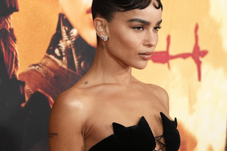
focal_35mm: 336
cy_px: 66
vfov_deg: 4.1
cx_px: 90
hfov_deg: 6.1
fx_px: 2119
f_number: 5.6
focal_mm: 244
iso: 5000
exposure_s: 1/500
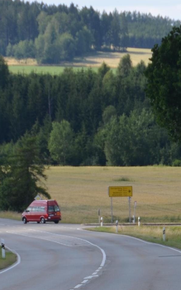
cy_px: 161
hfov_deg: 5.2
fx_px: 1988
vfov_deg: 8.3
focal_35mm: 252
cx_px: 236
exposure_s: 1/200
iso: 100
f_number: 7.1
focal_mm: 82
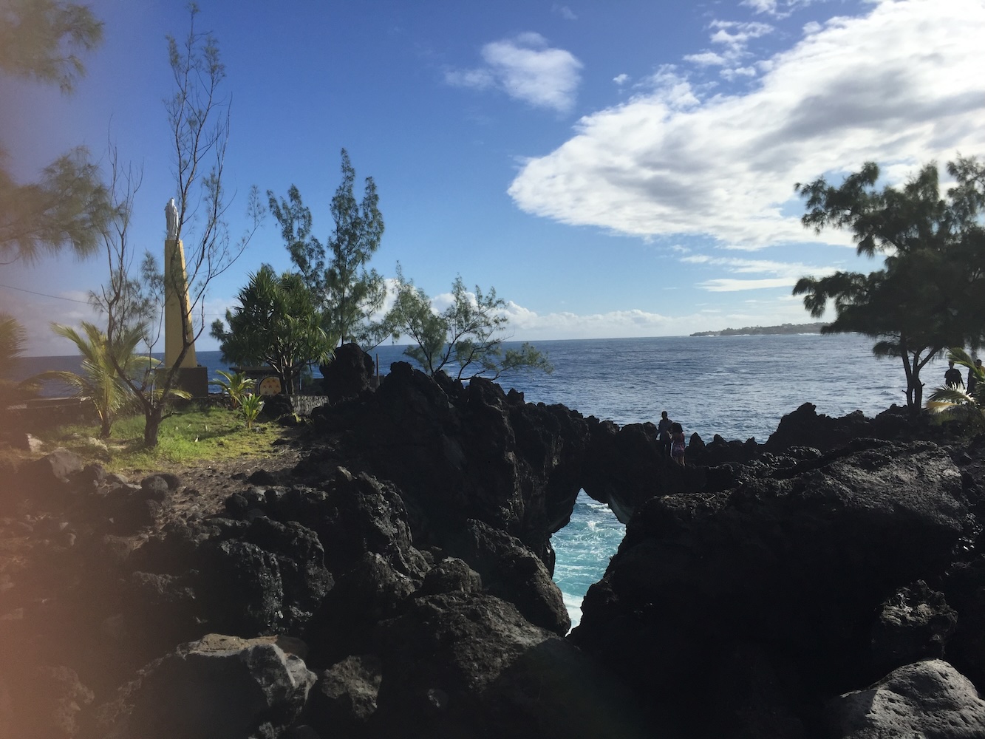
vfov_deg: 48.2
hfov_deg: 61.7
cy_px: 370
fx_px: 825
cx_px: 492
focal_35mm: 29
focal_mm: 4.15
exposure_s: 1/3597
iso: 32
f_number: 2.2
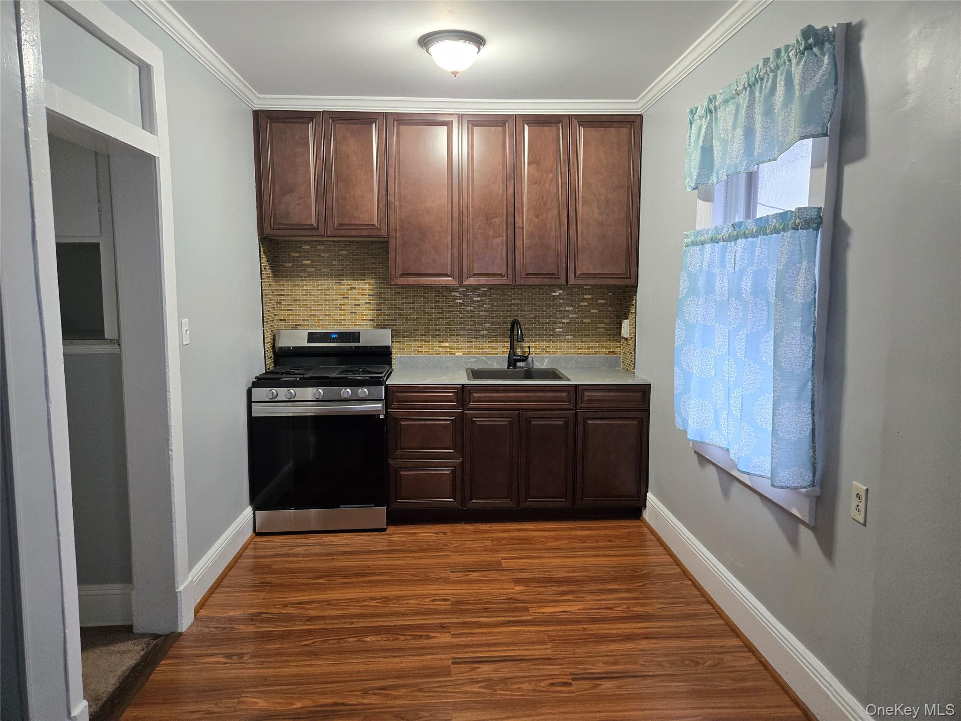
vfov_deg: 58.9
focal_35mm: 23
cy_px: 360
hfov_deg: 73.9
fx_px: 639
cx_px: 480
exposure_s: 1/120
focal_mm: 5.4
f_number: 1.8
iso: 640
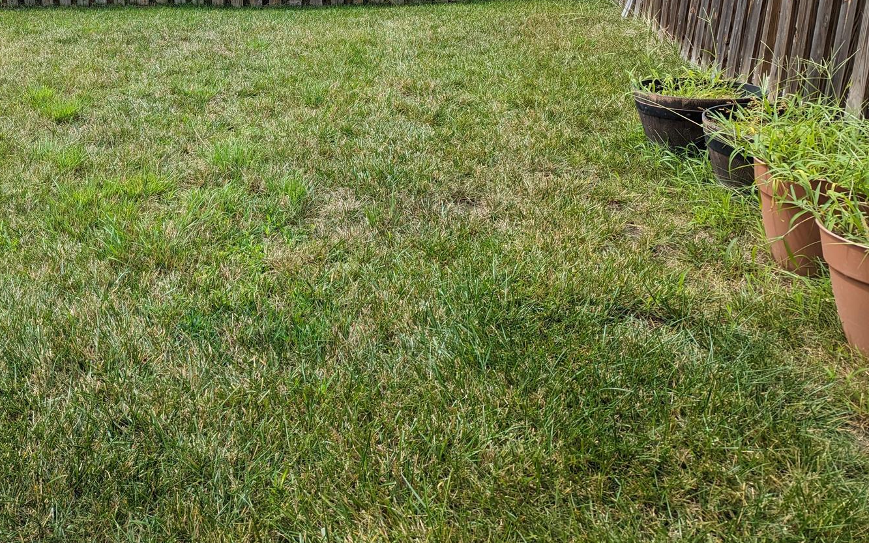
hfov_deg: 48.5
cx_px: 220
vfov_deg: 31.5
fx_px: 924
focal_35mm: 39
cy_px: 76
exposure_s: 1/951
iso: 39
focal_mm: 6.81
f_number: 1.85
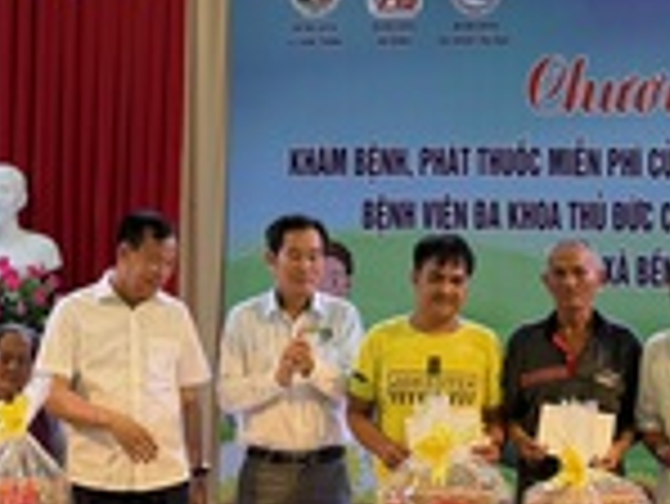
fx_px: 1995
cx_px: 378
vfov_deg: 14.3
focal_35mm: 103
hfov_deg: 19.1
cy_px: 90
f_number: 1.78
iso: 64
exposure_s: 1/166
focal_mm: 6.76
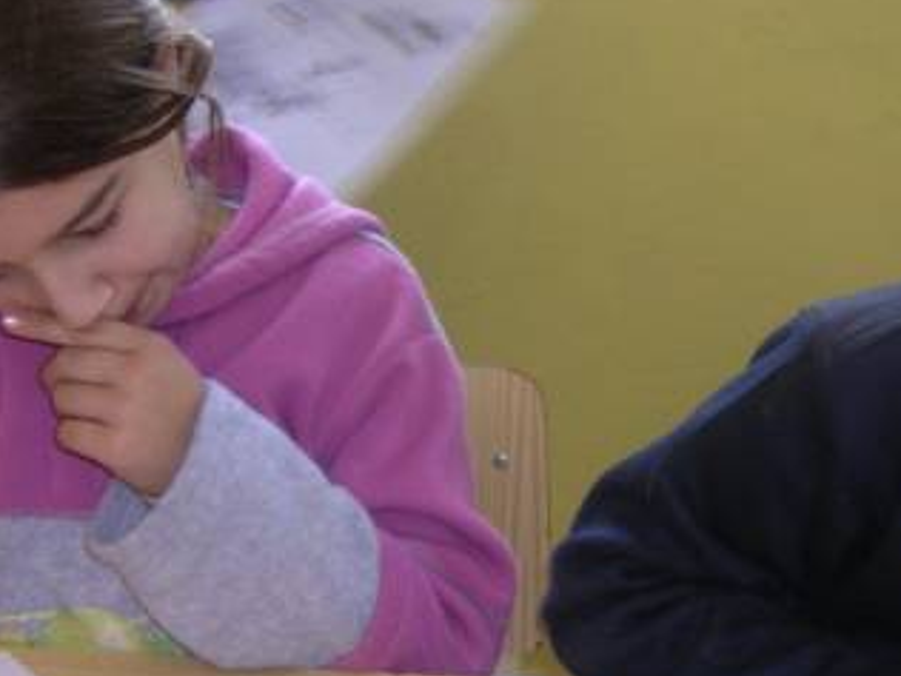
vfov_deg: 18.9
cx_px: 536
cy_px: 573
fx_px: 2004
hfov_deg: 25.3
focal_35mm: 77
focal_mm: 5.8
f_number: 2.8
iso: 186
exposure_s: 1/30.3
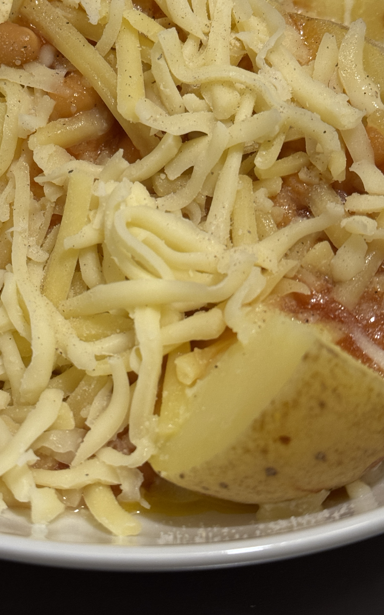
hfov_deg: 18.8
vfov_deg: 29.6
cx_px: 125
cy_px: 211
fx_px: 1155
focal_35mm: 69
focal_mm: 6.76
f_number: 1.78
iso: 160
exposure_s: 1/50
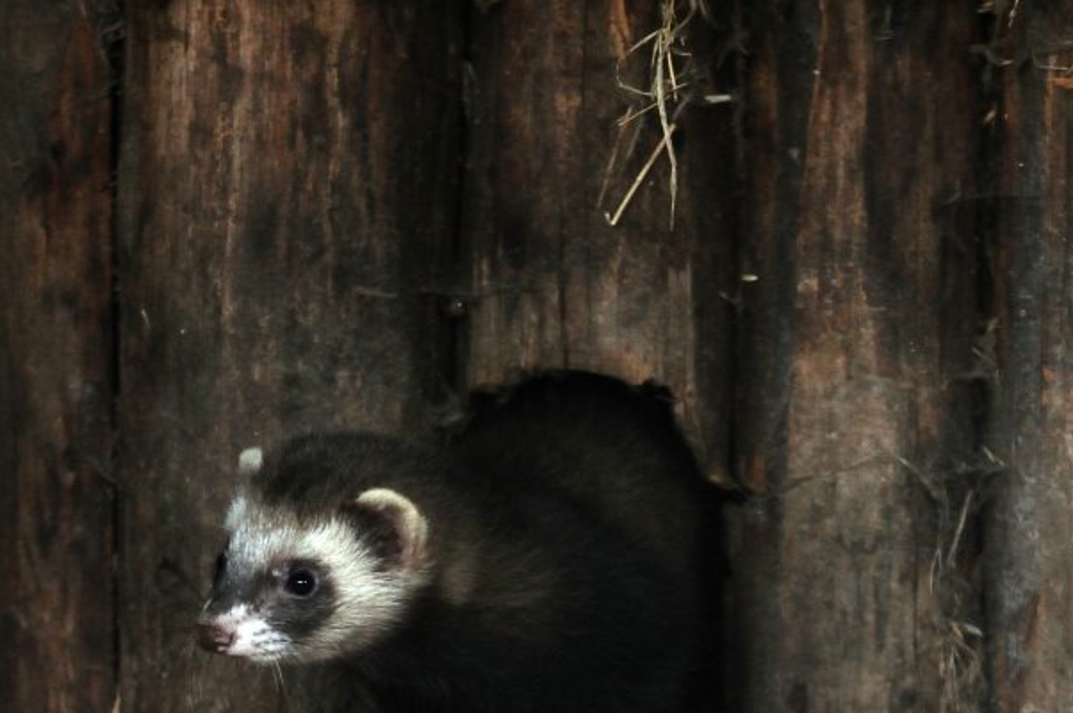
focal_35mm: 314
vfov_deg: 4.4
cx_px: 512
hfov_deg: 6.6
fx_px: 9349
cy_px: 611
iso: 800
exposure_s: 1/80
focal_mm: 105
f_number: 3.5
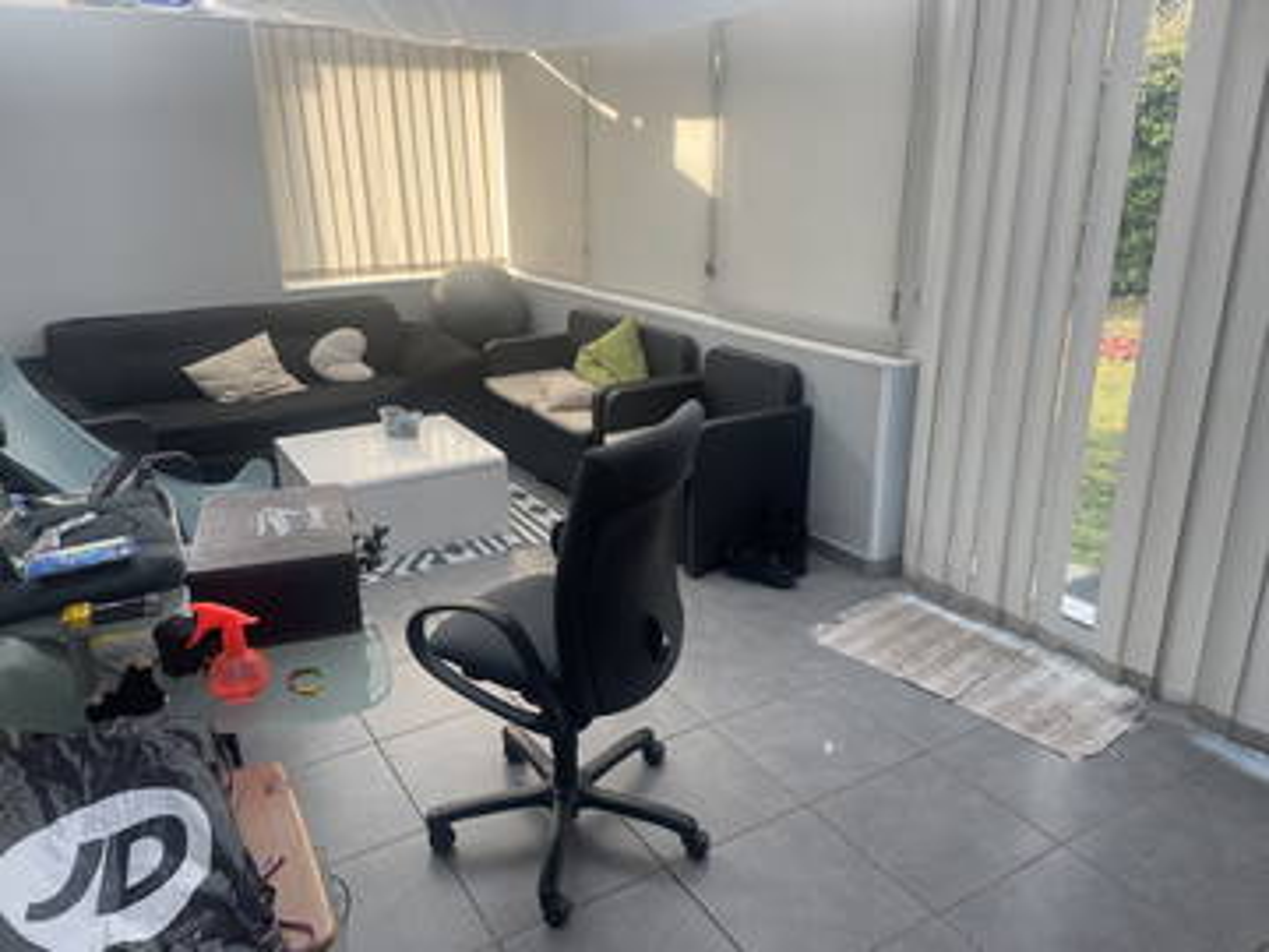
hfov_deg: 67.3
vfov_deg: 53.1
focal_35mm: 26
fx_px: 953
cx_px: 634
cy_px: 476
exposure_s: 1/121
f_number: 1.6
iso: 50
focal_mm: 4.2
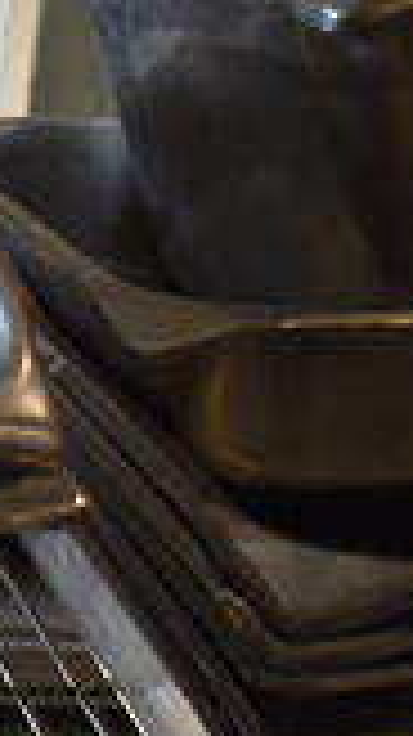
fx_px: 2283
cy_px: 305
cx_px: -736
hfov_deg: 8.8
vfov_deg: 18.3
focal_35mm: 117
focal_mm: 20
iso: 500
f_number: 3.5
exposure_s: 1/250
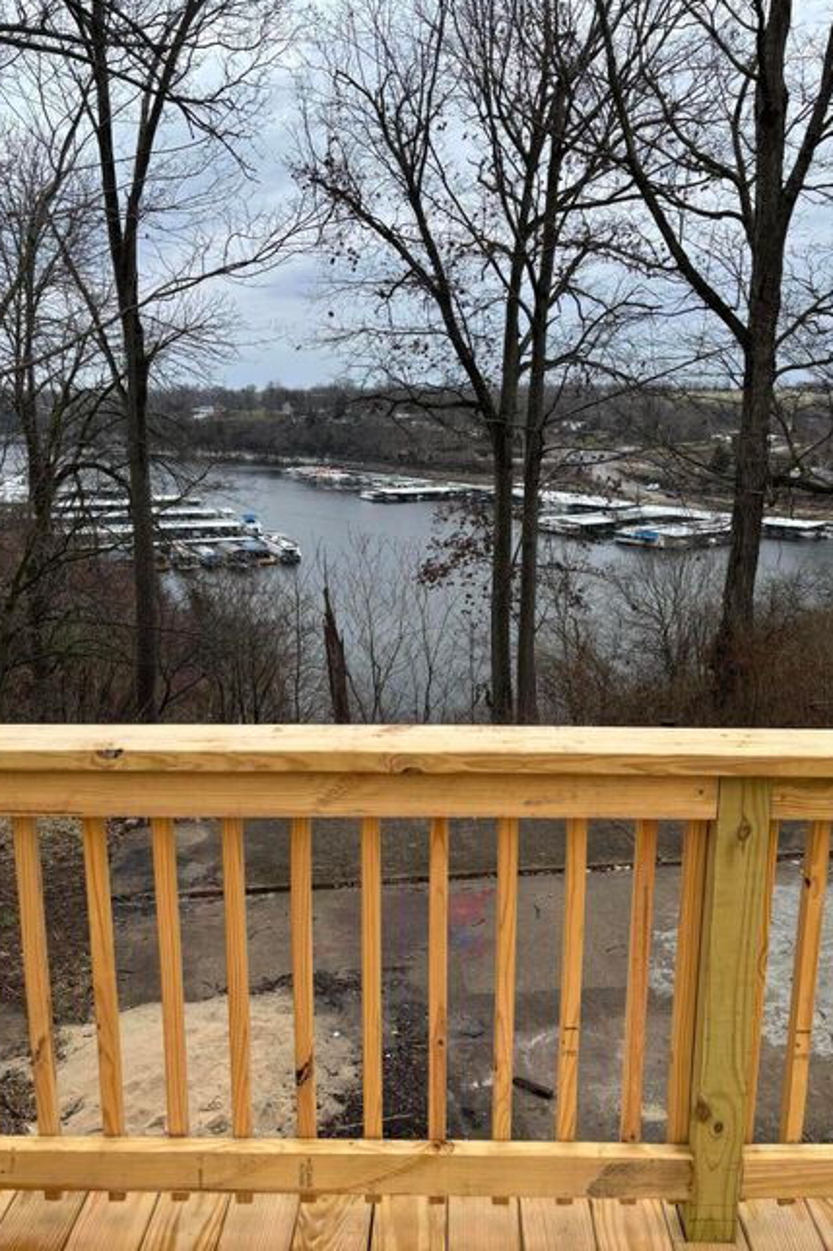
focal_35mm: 28
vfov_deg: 65.5
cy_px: 609
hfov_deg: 46.4
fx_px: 972
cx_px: 429
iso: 50
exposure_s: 1/1311
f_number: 1.6
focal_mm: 5.96
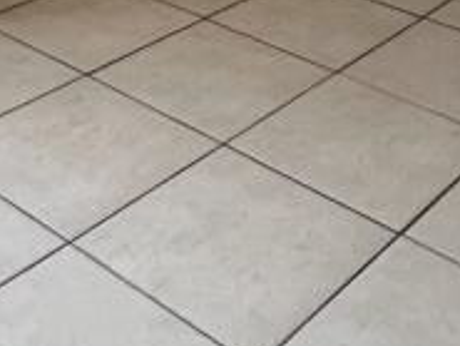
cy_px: -413
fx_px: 957
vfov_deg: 15.1
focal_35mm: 72
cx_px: 231
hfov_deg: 27.0
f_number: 1.8
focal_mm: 1.57
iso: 250
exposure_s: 1/50
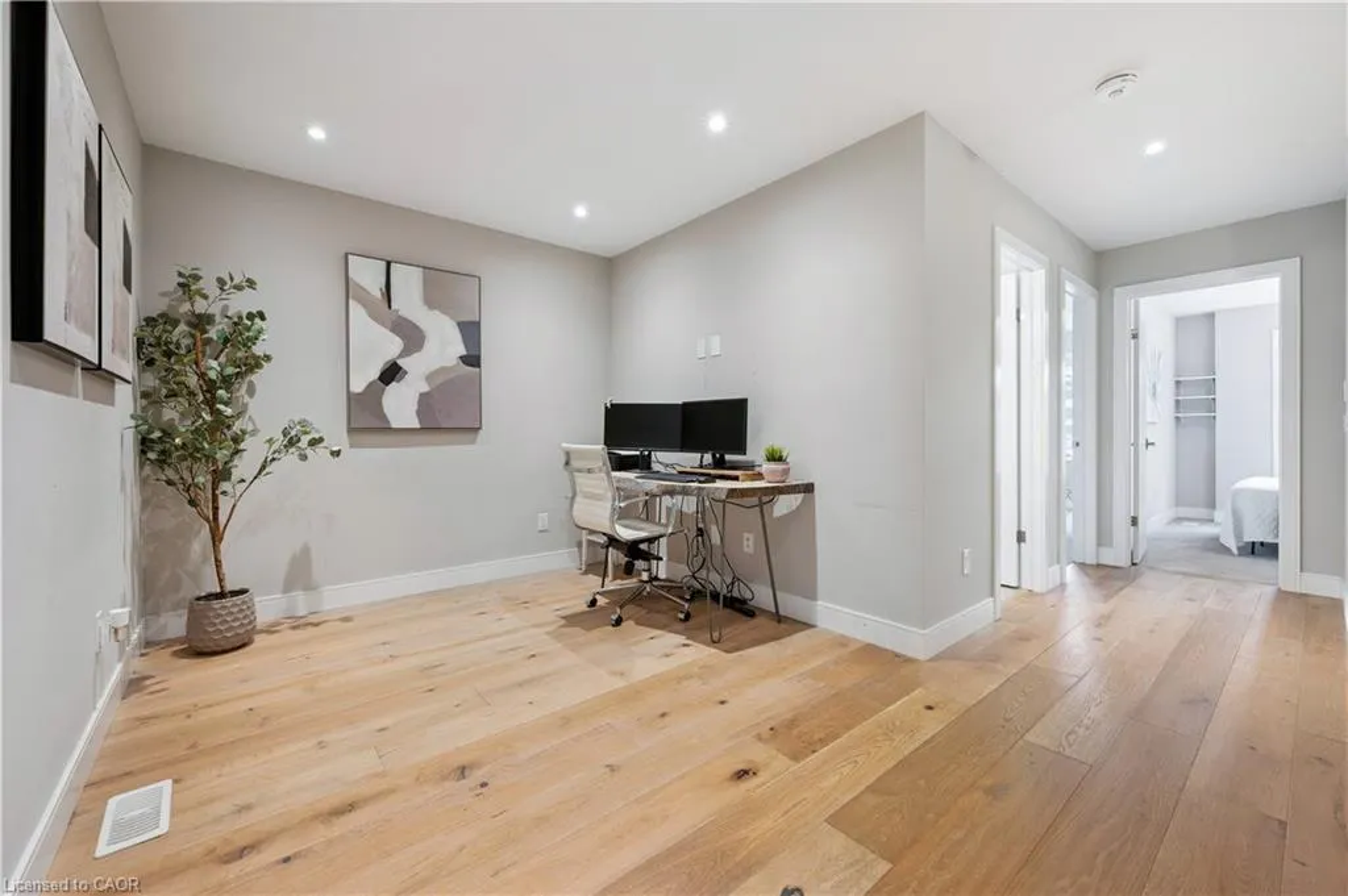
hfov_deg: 104.3
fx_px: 524
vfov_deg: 81.1
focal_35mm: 14
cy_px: 448
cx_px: 674
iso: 200
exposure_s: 1/5
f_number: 8
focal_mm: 14
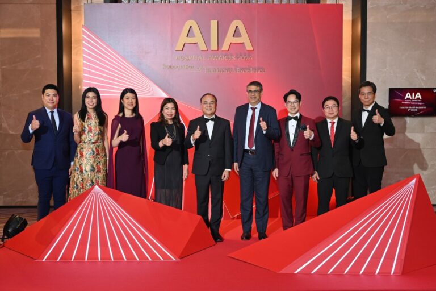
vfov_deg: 27.5
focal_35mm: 49
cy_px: 146
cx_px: 218
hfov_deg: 40.3
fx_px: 593
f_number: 4
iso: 1600
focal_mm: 49
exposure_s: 1/200
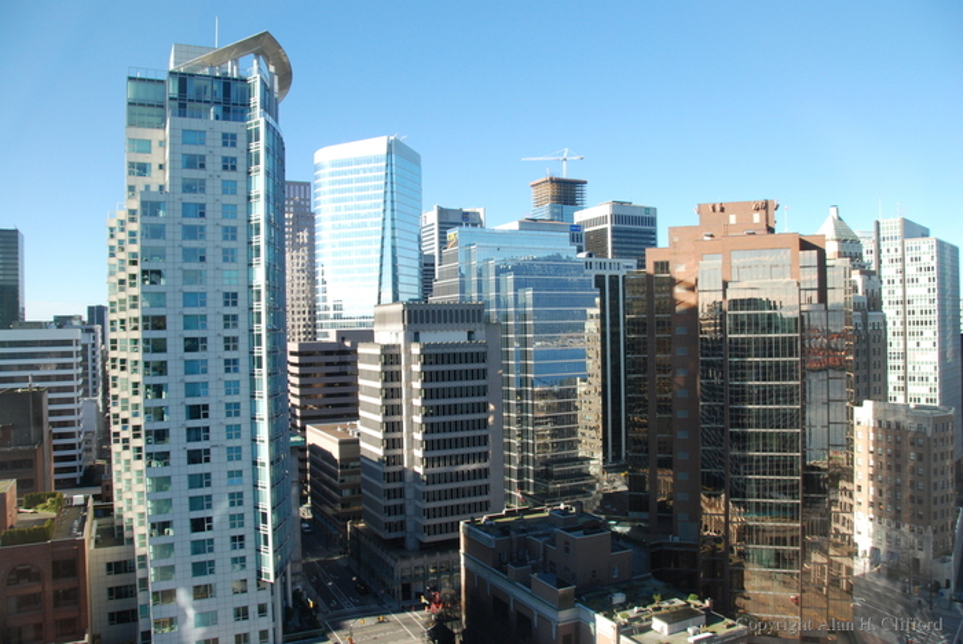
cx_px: 482
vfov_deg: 48.0
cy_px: 322
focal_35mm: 27
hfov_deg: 67.3
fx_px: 723
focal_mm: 18
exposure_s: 1/100
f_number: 5
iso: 400
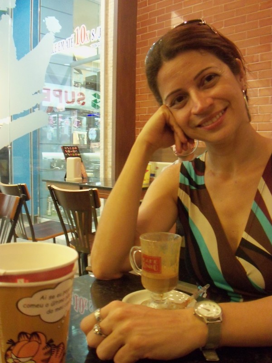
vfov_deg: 54.0
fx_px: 356
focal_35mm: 34
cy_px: 182
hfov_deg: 41.8
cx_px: 136
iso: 400
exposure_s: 1/15
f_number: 2.9
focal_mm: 5.7
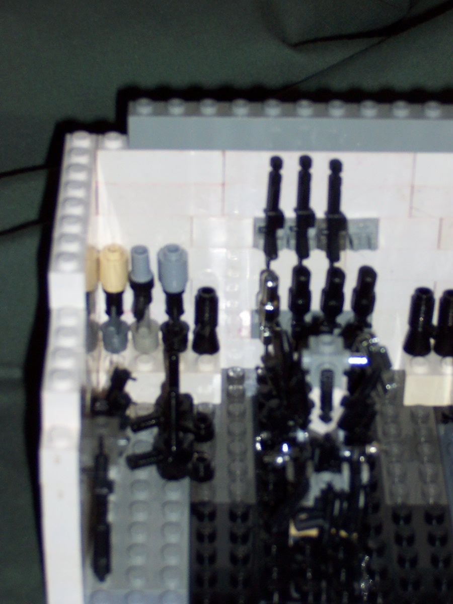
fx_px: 2251
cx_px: 226
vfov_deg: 15.3
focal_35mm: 129
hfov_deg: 11.5
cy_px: 302
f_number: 4.8
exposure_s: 1/125
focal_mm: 20
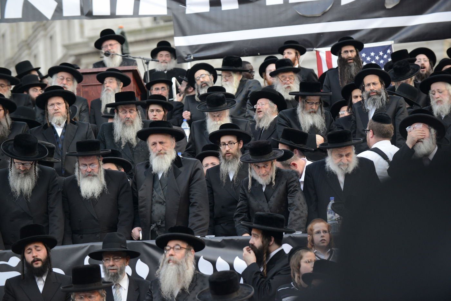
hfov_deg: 13.7
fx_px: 1879
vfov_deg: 9.1
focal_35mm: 150
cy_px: 150
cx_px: 226
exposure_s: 1/320
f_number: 5.6
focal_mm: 150
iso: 1250
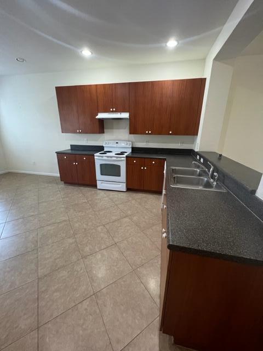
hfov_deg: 89.9
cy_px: 176
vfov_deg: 106.2
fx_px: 132
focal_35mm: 13
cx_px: 132
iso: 250
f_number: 1.8
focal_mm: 1.57
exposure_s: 1/60
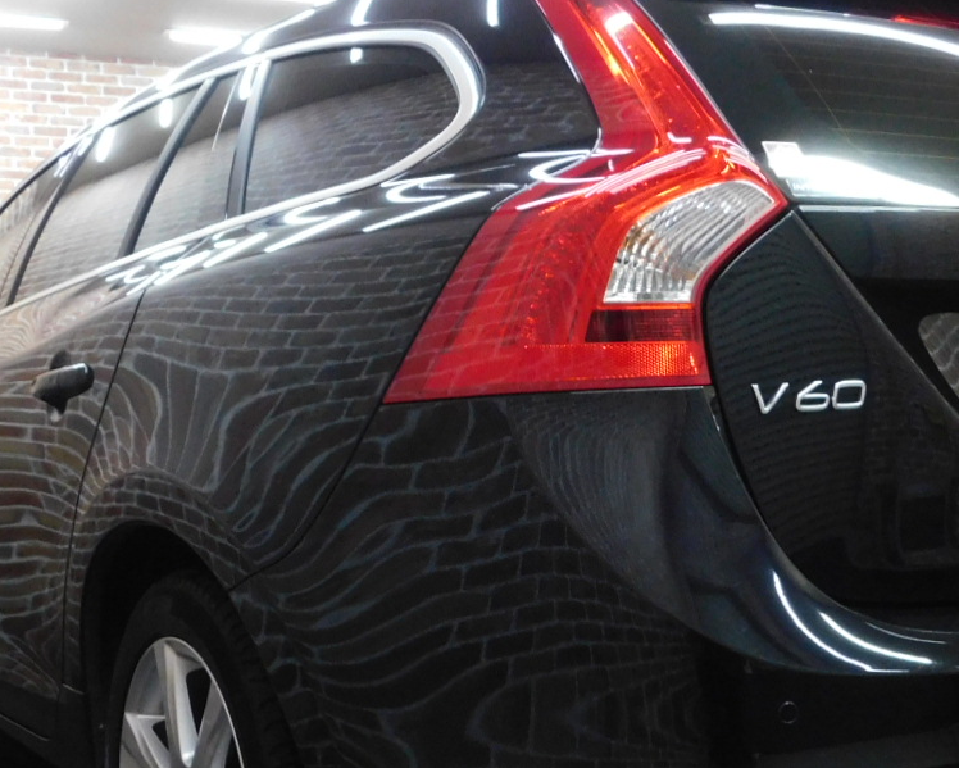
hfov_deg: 38.8
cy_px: 537
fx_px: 1363
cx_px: 508
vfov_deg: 31.1
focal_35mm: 48
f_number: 3
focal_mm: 4
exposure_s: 1/25
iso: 400
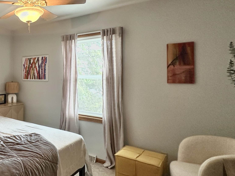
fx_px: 190
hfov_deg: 52.7
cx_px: 9
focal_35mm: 28
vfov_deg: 49.6
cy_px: 75
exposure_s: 1/60
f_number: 2.2
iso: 200
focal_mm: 2.22
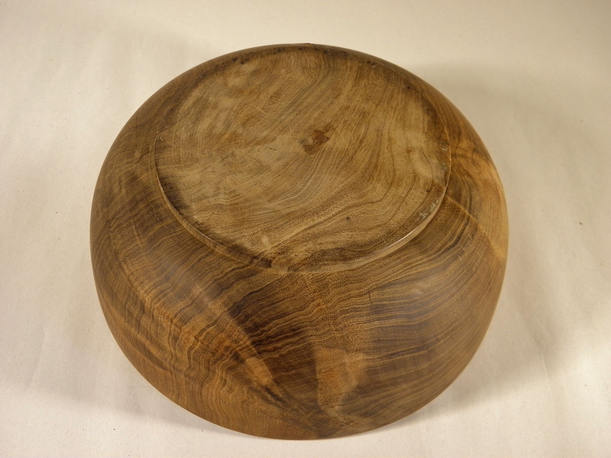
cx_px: 306
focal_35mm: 41
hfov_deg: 45.8
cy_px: 229
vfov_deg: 35.1
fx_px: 724
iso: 160
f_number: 3.8
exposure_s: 1/40
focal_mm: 7.5
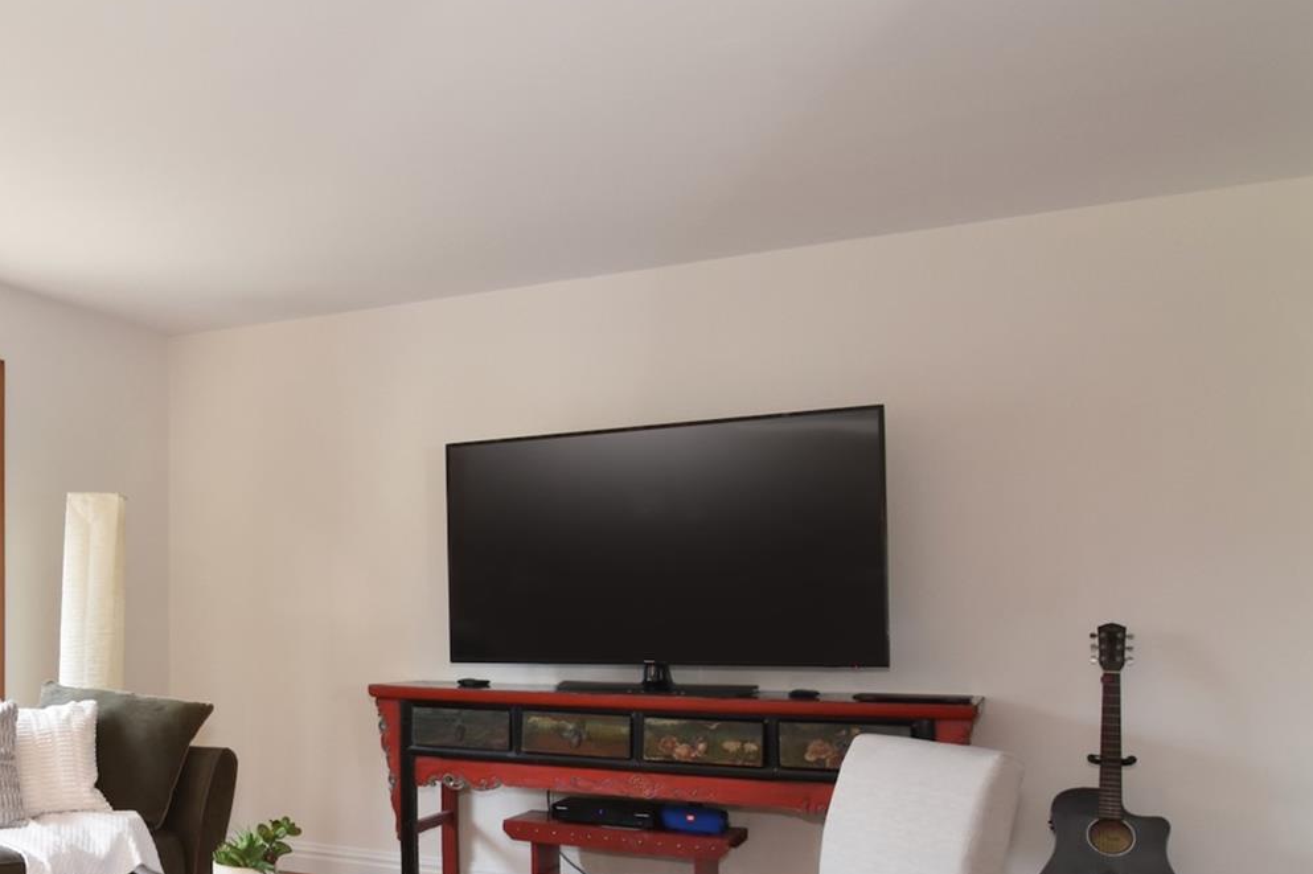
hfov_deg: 49.1
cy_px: 611
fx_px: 1241
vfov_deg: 38.2
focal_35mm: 34
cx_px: 104
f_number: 11
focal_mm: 11
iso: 640
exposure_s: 1/80
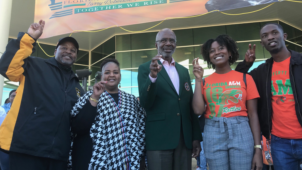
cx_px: 151
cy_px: 81
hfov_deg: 62.6
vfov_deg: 37.8
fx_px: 248
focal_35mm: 31
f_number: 1.8
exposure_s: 1/154
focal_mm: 3.99
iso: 20
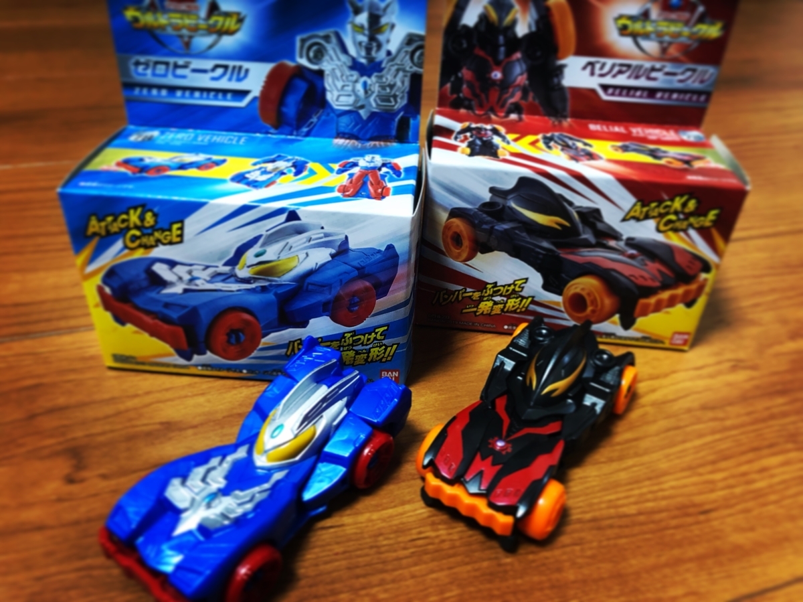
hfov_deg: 63.5
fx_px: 649
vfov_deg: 49.7
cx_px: 402
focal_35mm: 28
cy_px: 301
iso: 100
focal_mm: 3.99
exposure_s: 1/11
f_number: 1.8
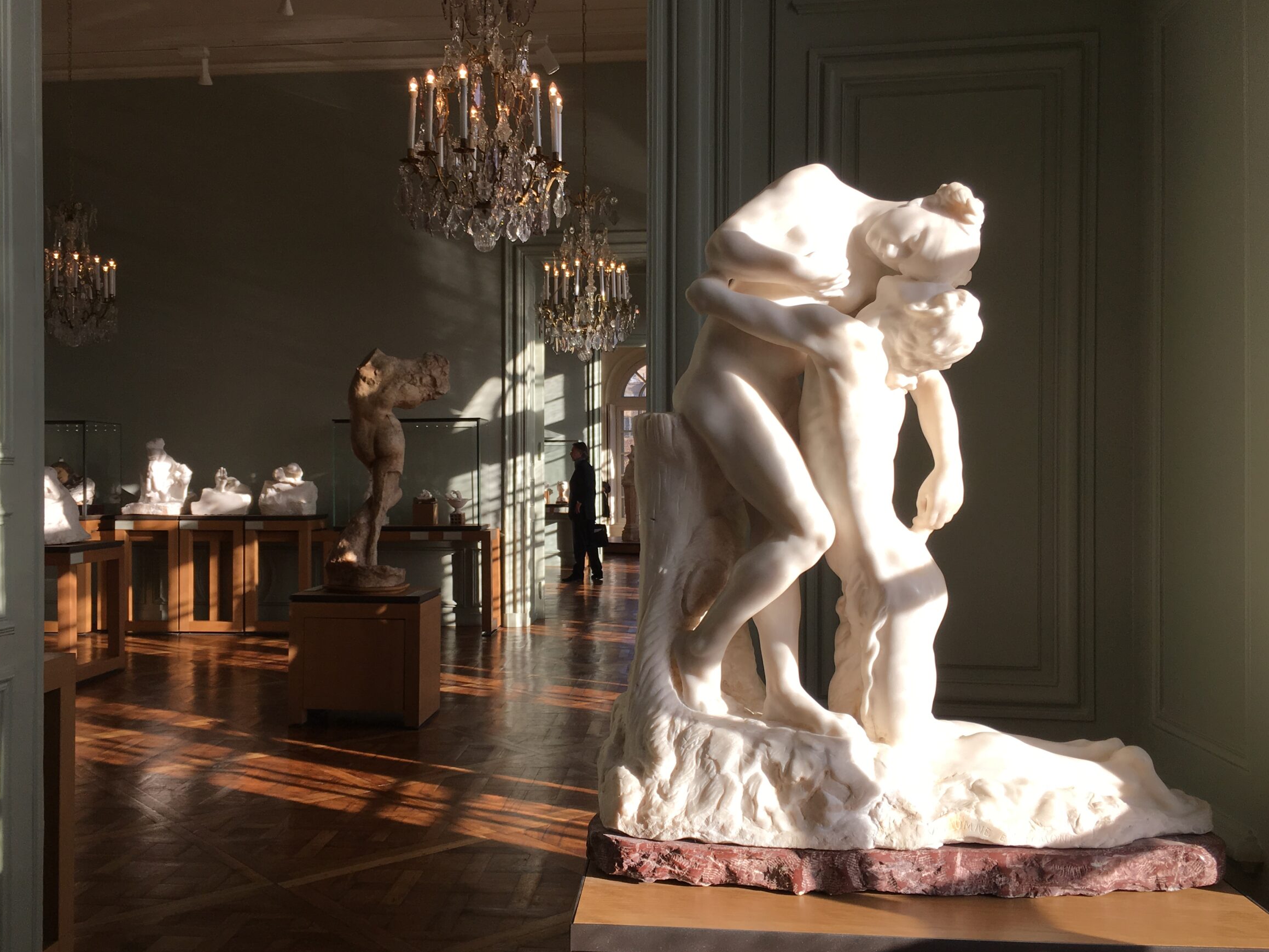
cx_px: 578
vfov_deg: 44.2
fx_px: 1173
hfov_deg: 56.7
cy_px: 487
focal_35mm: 32
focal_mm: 4.15
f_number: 2.2
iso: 25
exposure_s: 1/596
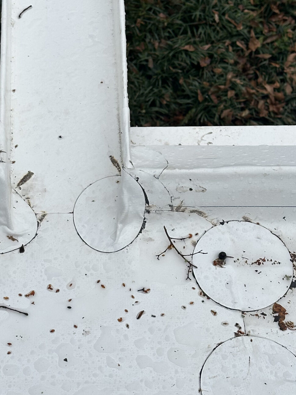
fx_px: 1083
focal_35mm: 95
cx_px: 81
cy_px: 186
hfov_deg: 15.5
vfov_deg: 20.6
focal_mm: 6.86
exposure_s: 1/1992
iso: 64
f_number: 1.78
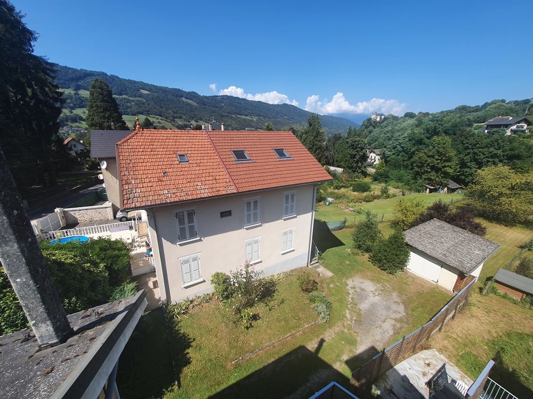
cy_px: 200
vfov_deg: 89.9
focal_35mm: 13
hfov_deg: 106.2
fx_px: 200
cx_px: 266
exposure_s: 1/940
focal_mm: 1.8
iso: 50
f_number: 2.2
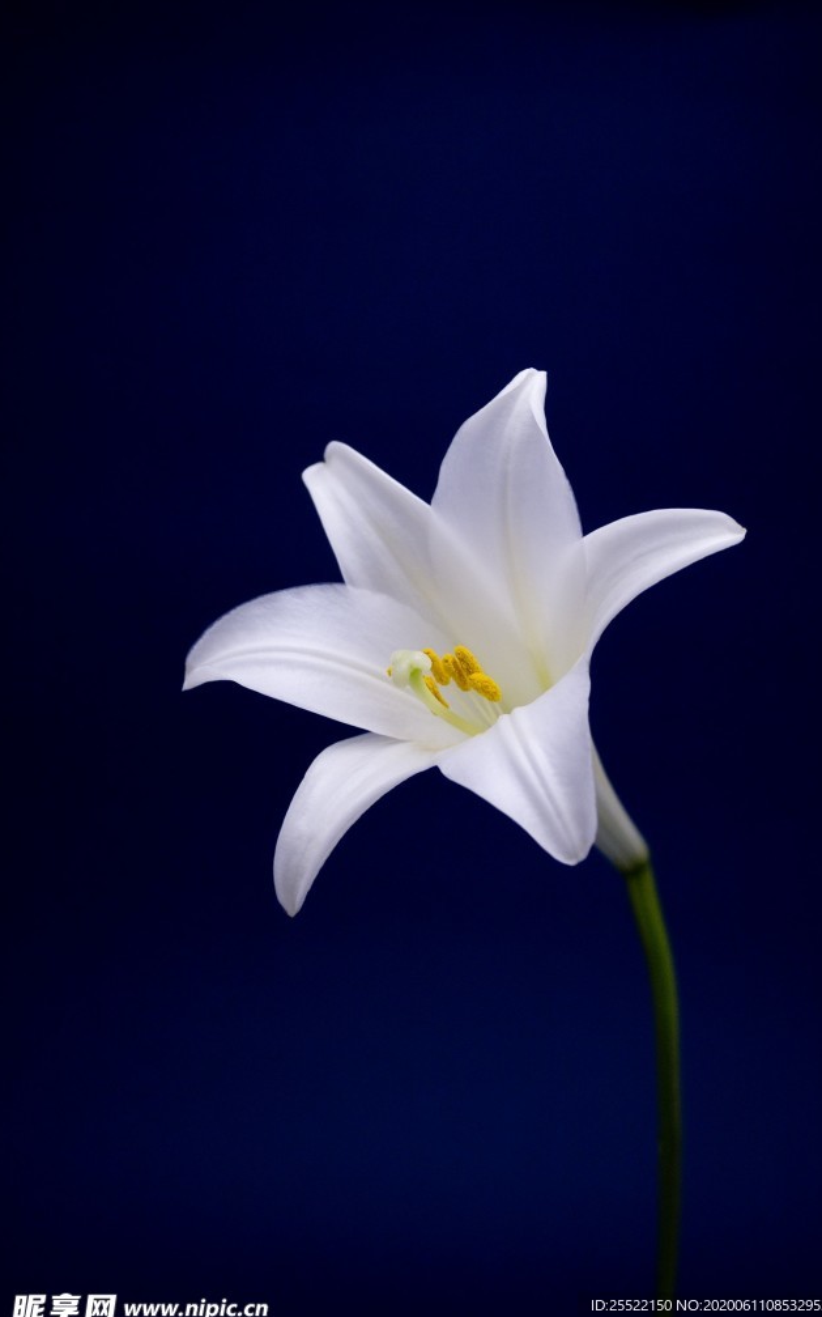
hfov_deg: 23.5
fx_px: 1972
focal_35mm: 55
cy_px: 662
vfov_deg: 36.9
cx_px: 440
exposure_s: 1/125
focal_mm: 35
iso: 400
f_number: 2.8
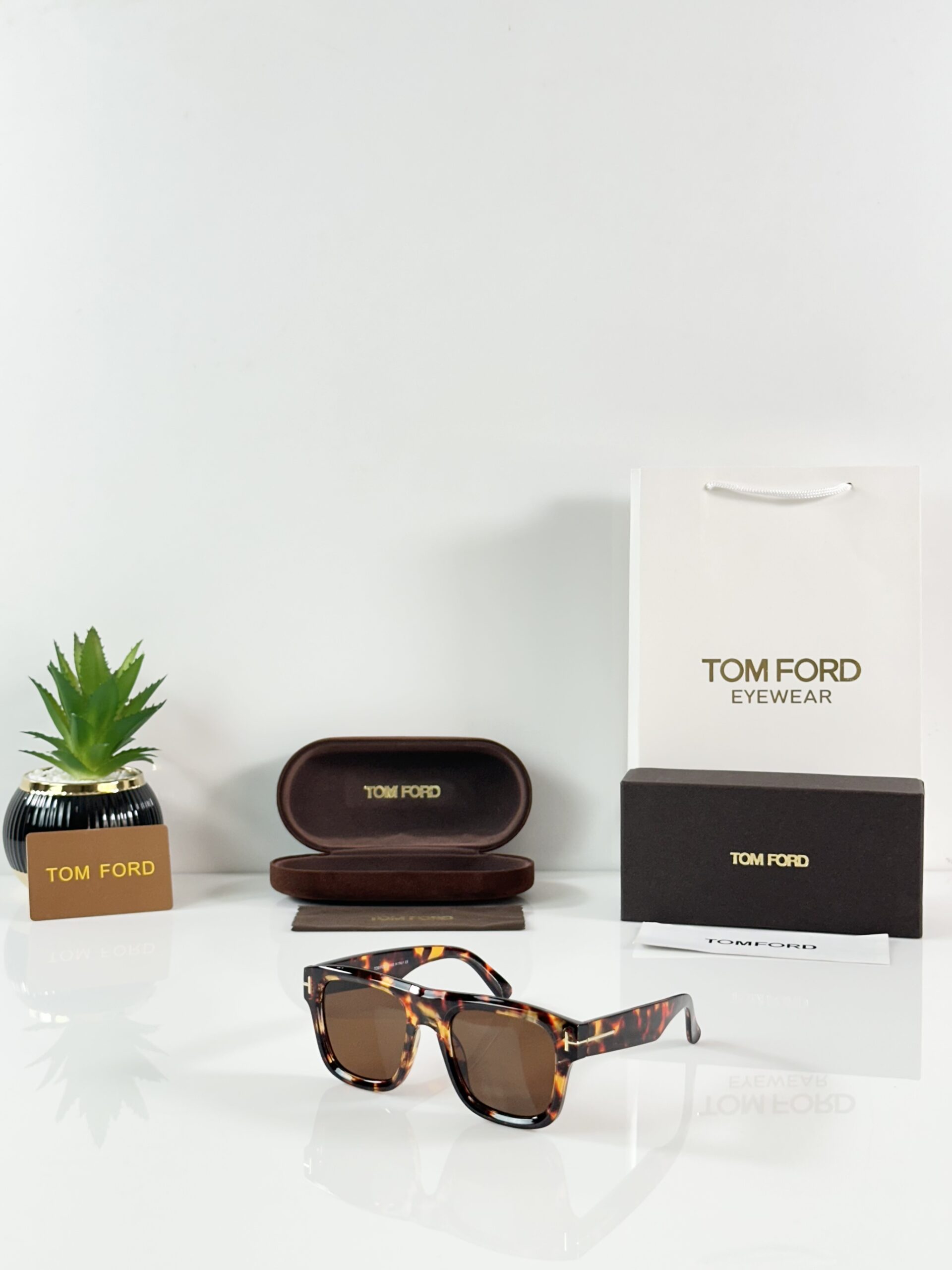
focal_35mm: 48
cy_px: 635
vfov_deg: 39.7
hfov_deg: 30.3
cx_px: 476
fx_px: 1760
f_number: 1.78
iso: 64
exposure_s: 1/100
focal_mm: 6.86
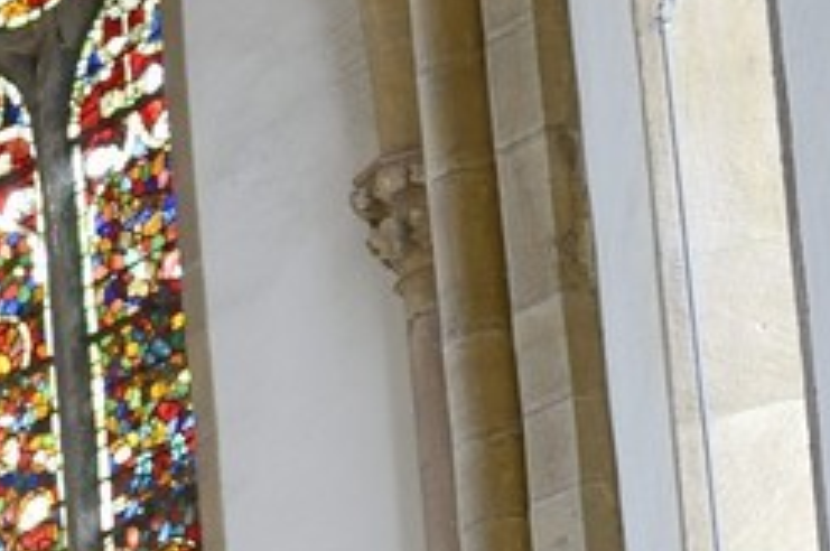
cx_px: -1690
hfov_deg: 8.9
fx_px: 4329
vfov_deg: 6.9
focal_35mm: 188
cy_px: 1341
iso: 200
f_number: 8
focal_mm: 29
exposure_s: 1/2
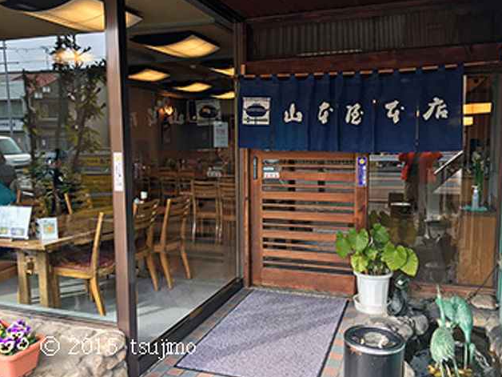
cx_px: 257
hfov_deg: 60.0
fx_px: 435
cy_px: 192
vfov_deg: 46.8
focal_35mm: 30
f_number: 2.2
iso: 50
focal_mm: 4.15
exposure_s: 1/120
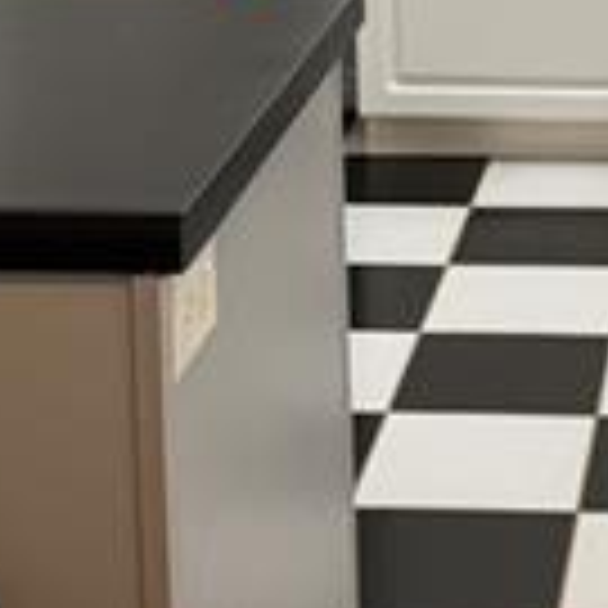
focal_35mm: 121
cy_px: -50
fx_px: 2404
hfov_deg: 14.2
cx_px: 576
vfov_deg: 14.1
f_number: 1.78
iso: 200
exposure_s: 1/67
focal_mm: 6.76
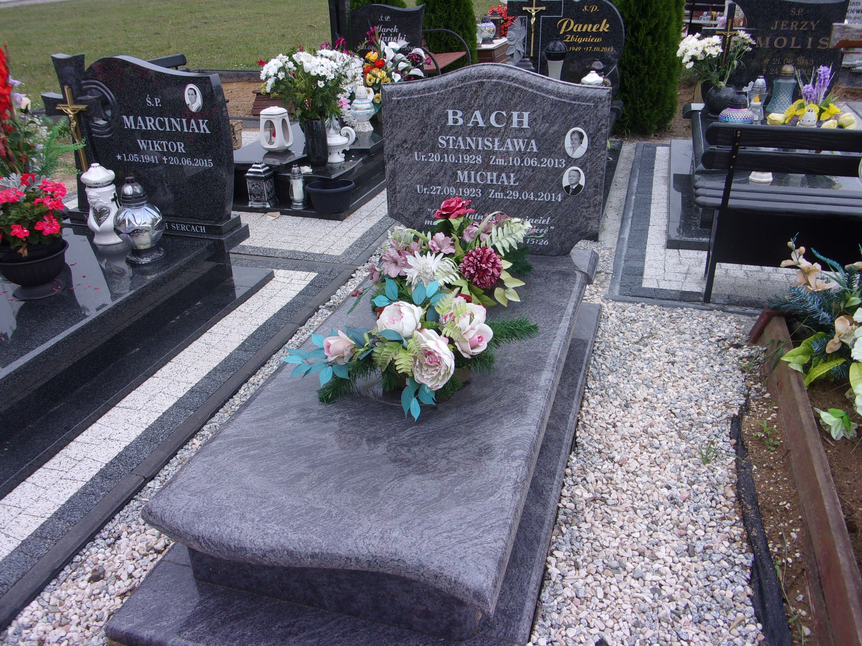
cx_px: 431
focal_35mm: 28
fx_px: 697
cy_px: 323
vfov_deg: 49.7
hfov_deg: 63.4
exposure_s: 1/200
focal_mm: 5.1
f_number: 3.9
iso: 80
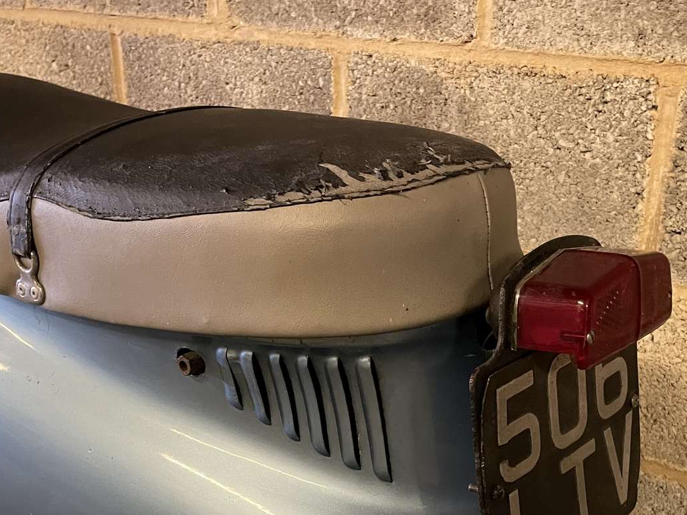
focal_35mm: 50
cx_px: 346
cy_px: 475
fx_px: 992
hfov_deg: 38.2
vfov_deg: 27.9
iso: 400
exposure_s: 1/33
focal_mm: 4.2
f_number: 1.6
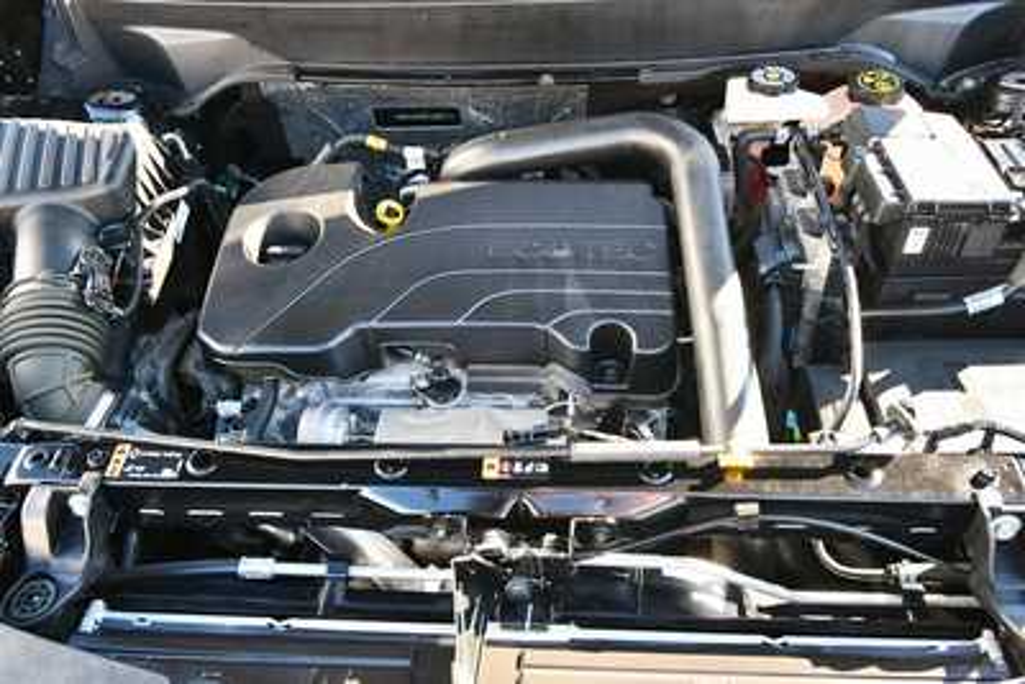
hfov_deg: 61.9
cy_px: 342
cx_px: 512
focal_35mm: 30
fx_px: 854
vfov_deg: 43.6
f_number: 5.6
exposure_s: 1/125
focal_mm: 20
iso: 1100
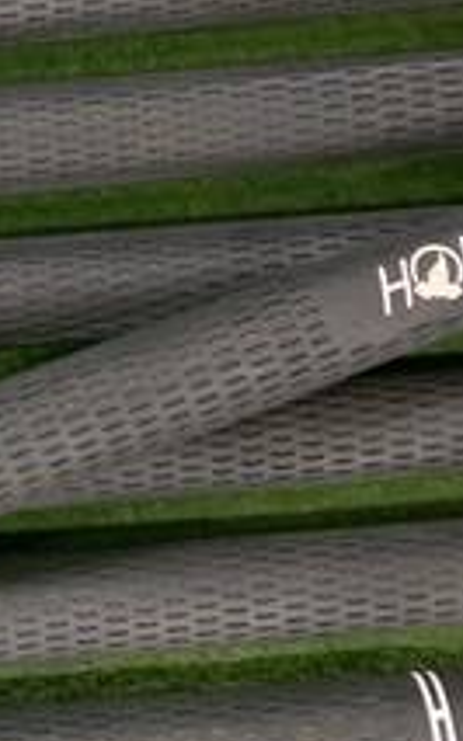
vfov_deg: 24.6
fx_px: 1677
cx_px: -205
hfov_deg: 14.7
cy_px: 181
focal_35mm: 83
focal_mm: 4.25
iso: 320
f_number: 1.8
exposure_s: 1/40
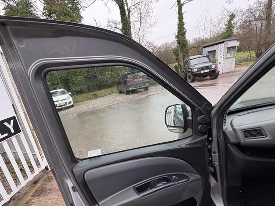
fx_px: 159
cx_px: 120
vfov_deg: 65.0
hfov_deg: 81.4
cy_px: 129
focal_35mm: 20
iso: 250
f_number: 2.2
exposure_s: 1/79
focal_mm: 2.22
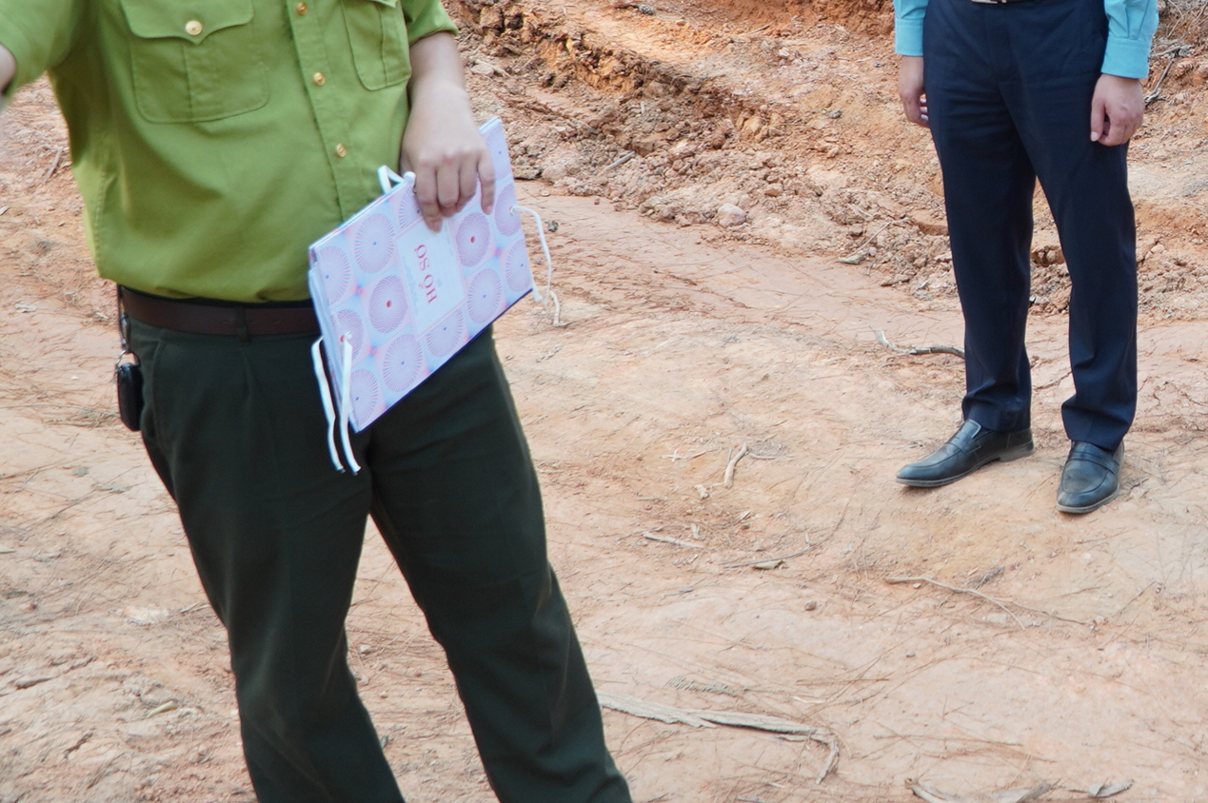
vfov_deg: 20.9
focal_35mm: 64
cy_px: 138
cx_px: 1346
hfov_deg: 28.4
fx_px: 2146
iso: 100
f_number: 5.6
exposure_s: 1/30
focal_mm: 18
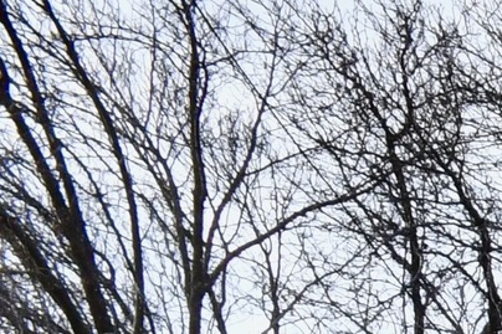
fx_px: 1589
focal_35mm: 114
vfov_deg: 9.0
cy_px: 1098
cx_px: 1691
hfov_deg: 10.0
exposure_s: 1/500
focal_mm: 10
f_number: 11
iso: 640
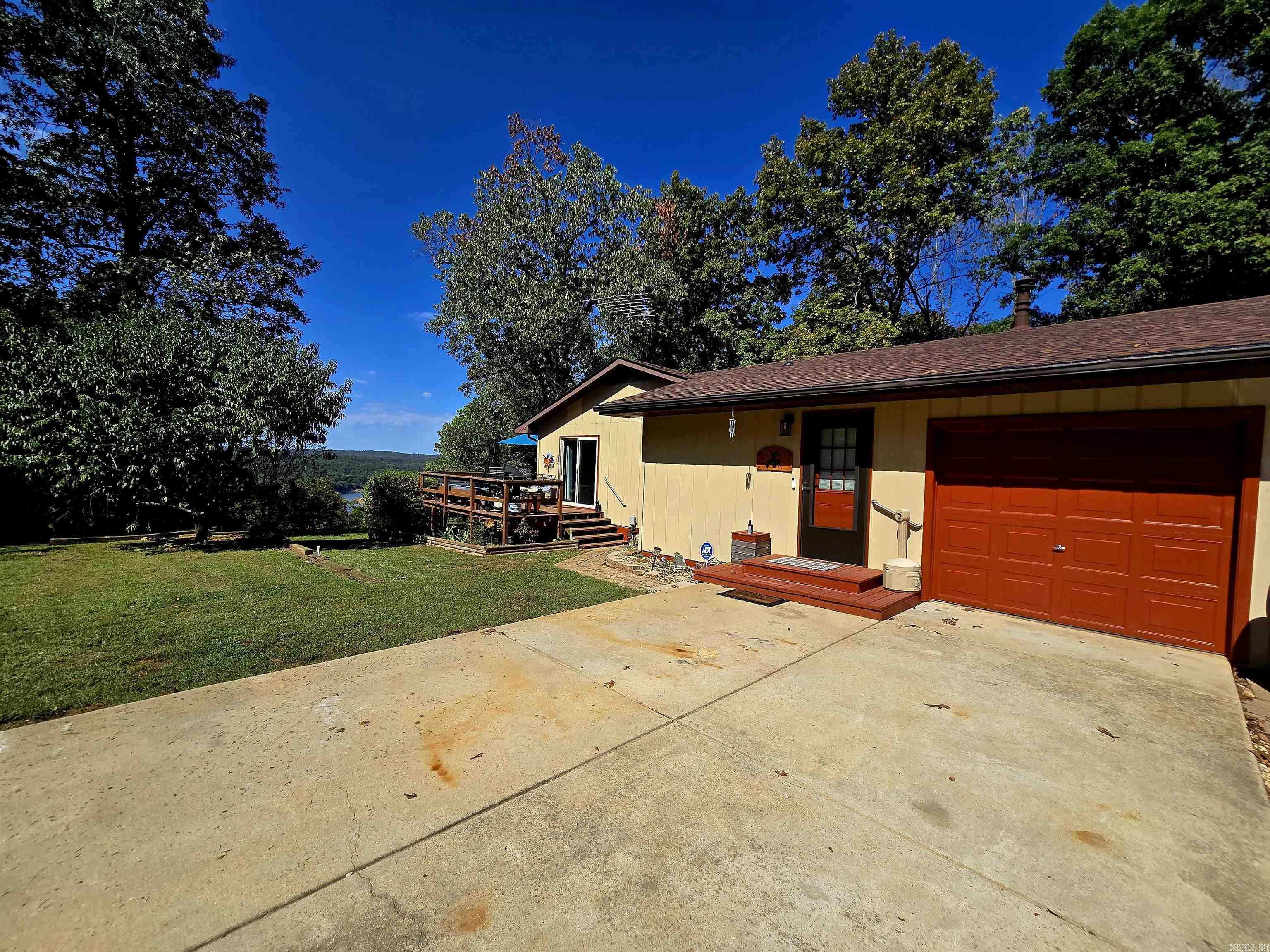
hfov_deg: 106.2
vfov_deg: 89.9
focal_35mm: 13
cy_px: 476
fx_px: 477
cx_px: 635
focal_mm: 2.2
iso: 50
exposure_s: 1/3333
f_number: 2.2
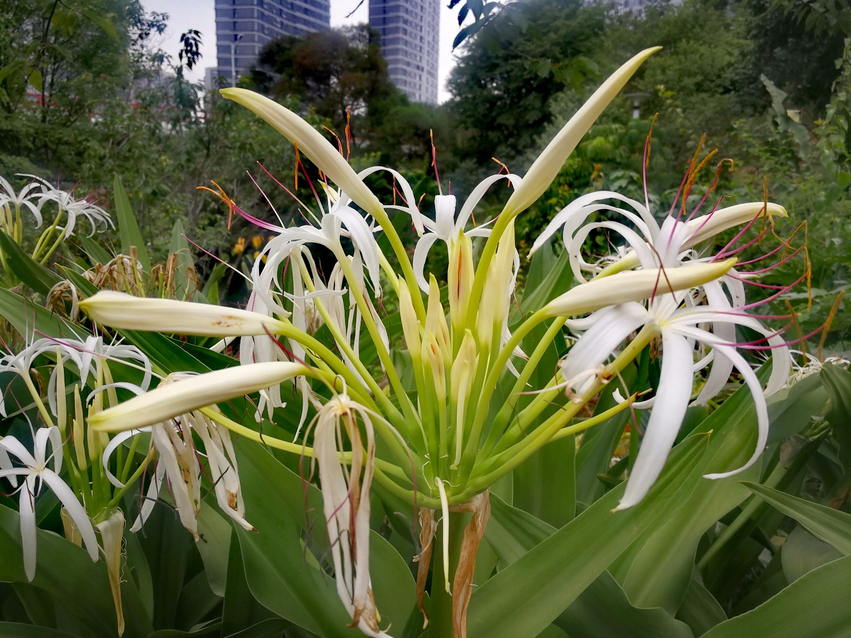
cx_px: 426
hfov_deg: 65.3
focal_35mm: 27
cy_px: 319
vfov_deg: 51.4
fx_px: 664
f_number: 2.2
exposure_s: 1/404
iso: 50
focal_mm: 3.95
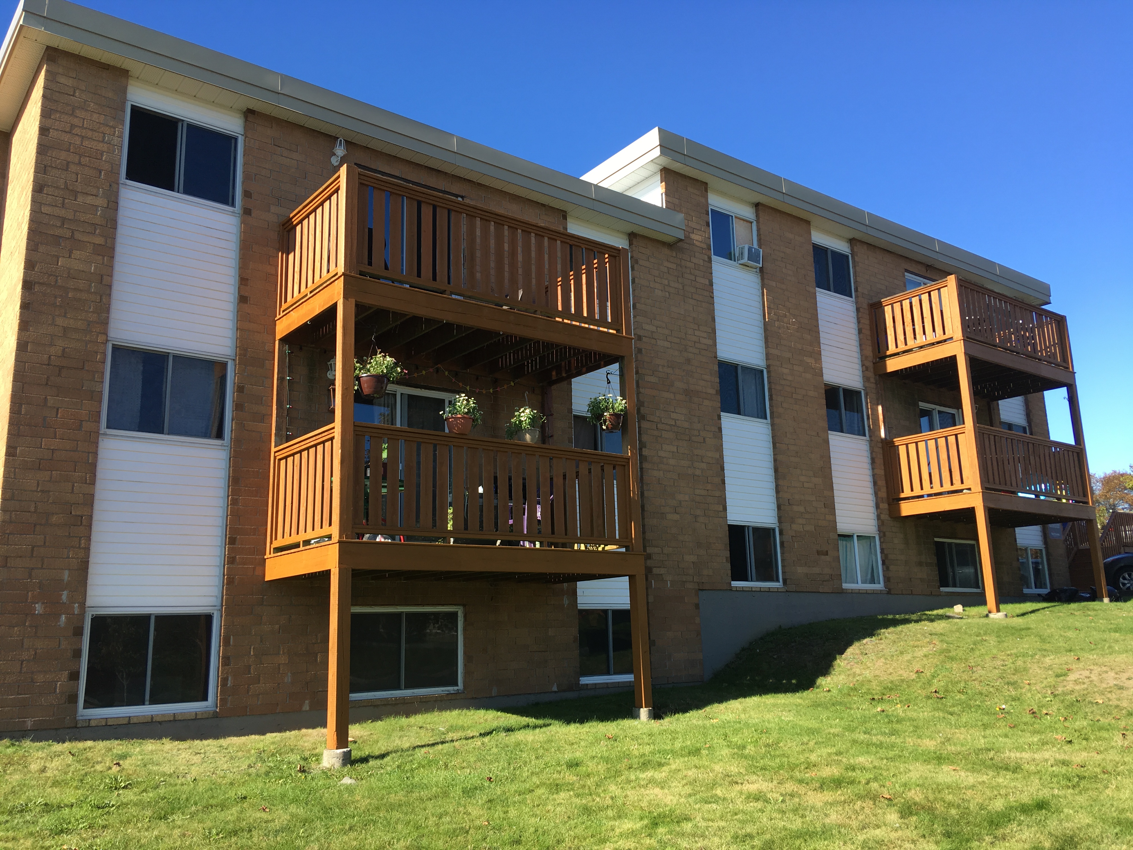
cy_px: 425
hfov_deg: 61.7
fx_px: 949
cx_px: 566
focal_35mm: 29
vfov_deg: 48.2
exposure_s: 1/509
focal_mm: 4.15
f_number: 2.2
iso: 25
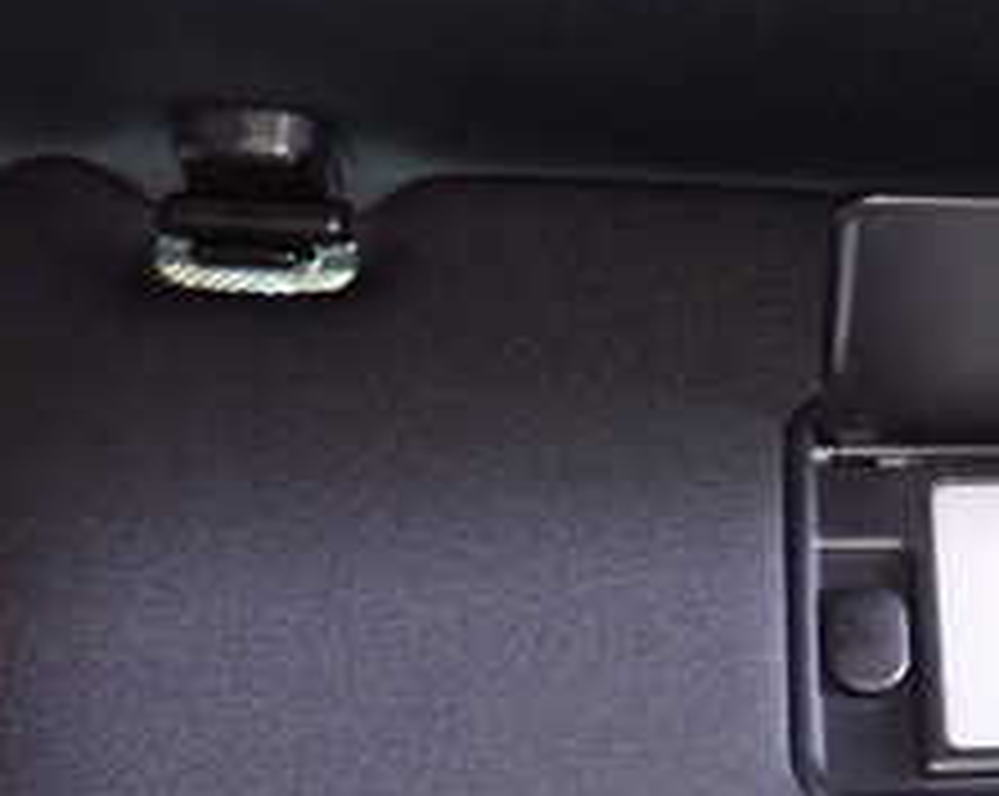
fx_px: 1949
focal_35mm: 66
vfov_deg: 23.0
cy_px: 522
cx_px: 1026
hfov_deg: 27.0
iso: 800
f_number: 2
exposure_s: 1/30
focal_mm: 4.5
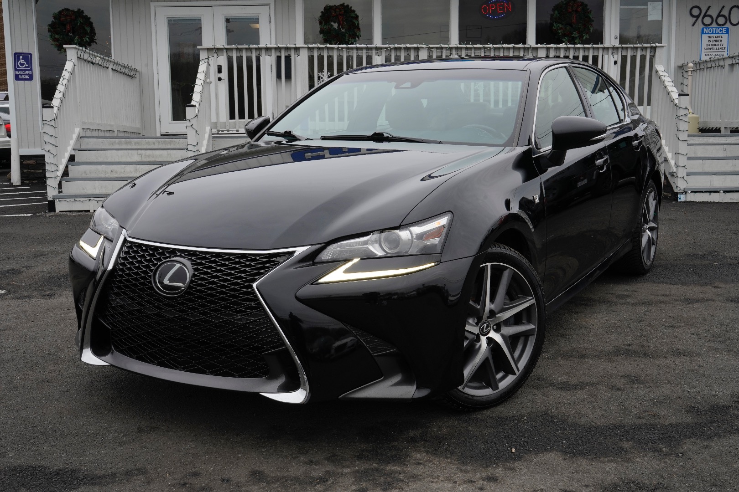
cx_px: 370
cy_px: 246
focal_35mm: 39
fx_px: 801
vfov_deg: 34.2
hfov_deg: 49.6
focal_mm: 39
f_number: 16
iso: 400
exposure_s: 1/40
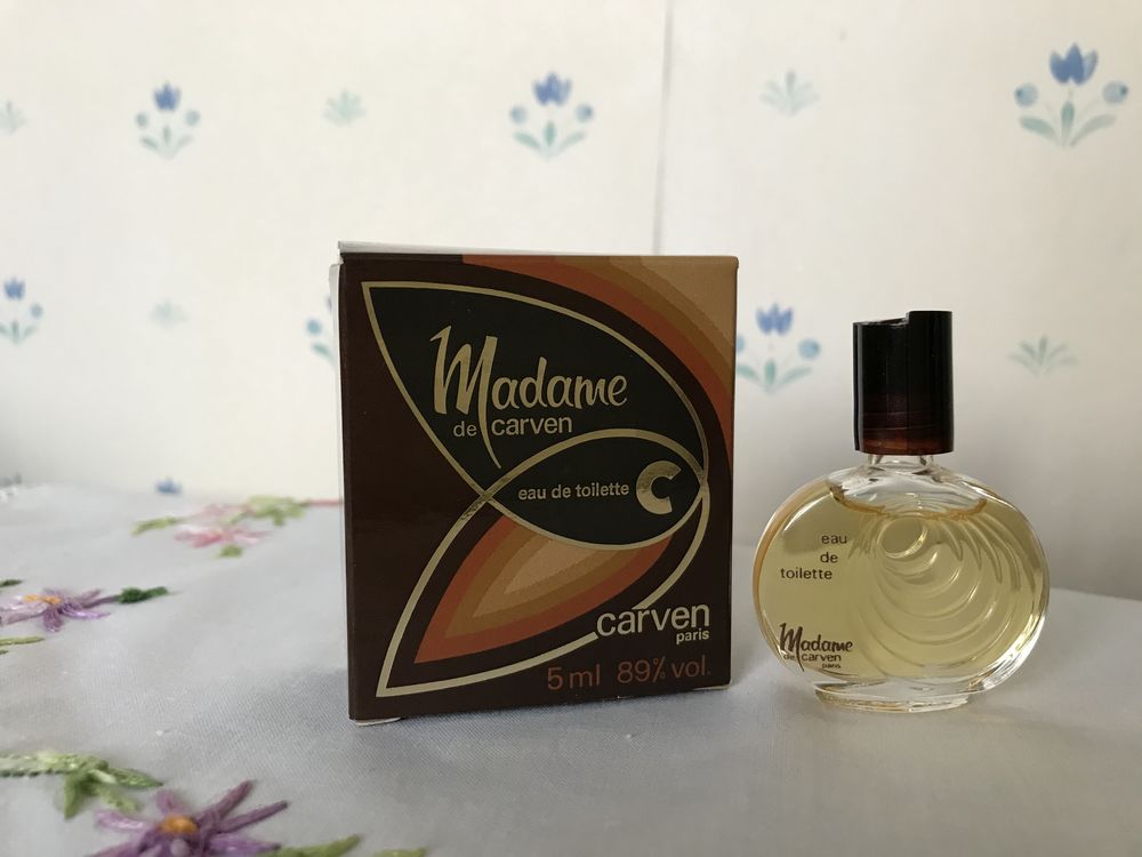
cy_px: 428
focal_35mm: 28
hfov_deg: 63.4
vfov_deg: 49.7
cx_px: 571
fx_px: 924
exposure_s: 1/17
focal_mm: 3.99
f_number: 1.8
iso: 50
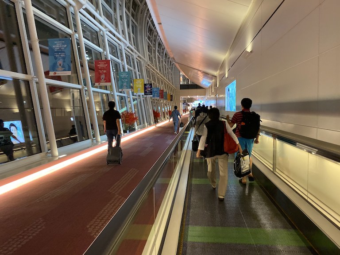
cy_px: 128
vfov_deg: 53.1
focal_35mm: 26
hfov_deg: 67.3
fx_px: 255
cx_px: 170
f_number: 1.8
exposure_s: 1/50
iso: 500
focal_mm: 4.25
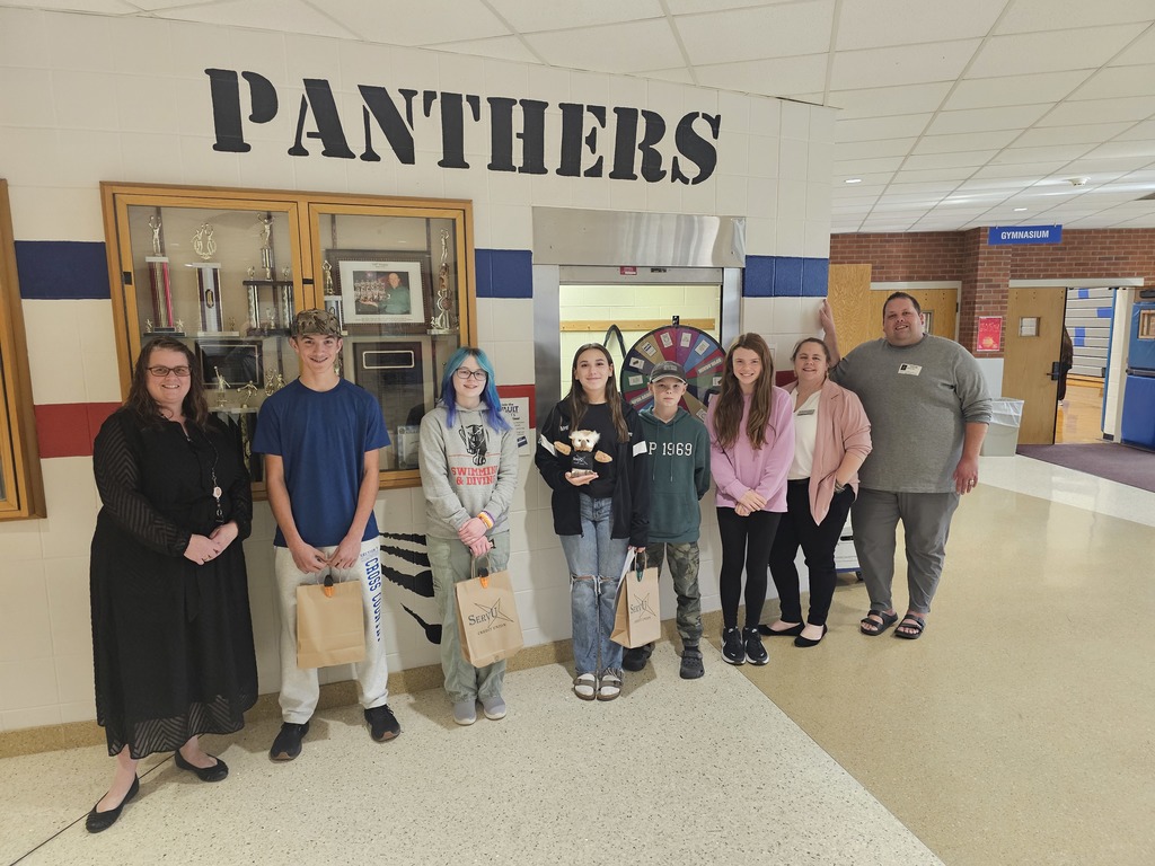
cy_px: 433
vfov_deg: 58.9
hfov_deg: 73.9
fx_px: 767
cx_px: 578
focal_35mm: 23
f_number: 1.7
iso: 800
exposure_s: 1/120
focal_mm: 6.3
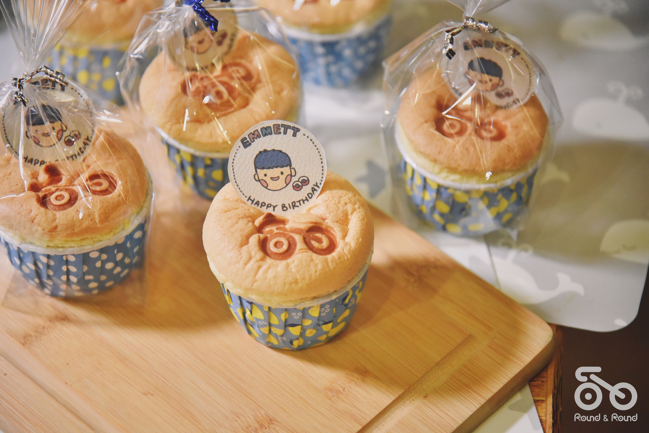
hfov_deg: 17.1
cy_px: 216
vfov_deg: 11.4
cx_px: 324
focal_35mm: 120
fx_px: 2164
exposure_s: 1/500
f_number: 4
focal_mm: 120
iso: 6400
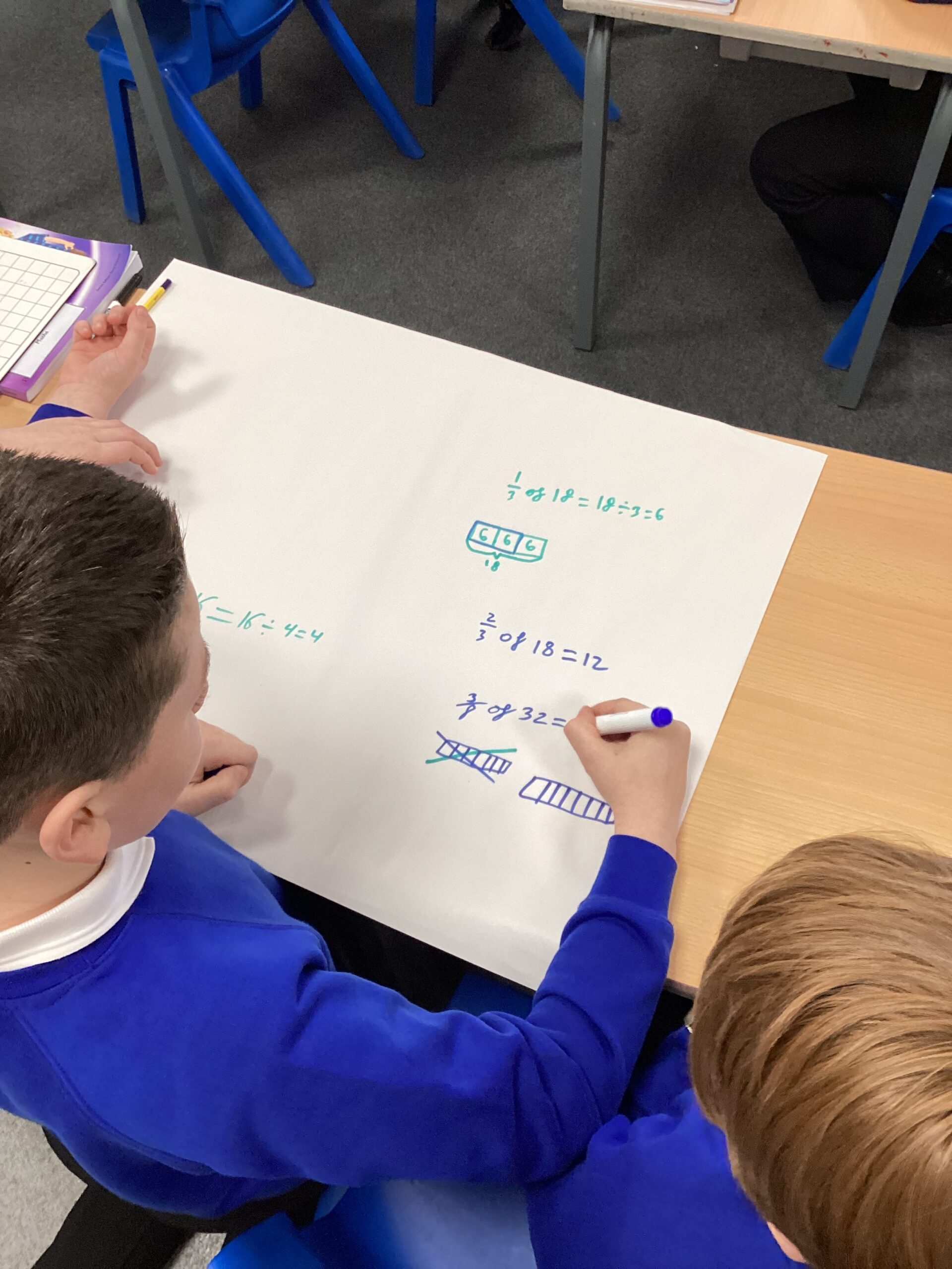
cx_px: 476
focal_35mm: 31
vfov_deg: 58.4
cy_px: 634
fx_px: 1137
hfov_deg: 45.4
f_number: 2.4
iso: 80
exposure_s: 1/50
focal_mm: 3.3
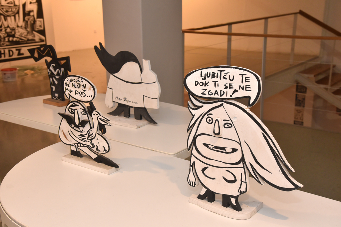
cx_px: 170
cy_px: 114
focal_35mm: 48
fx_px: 455
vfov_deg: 28.1
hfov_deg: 41.1
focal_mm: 48
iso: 1600
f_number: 8
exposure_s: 1/60
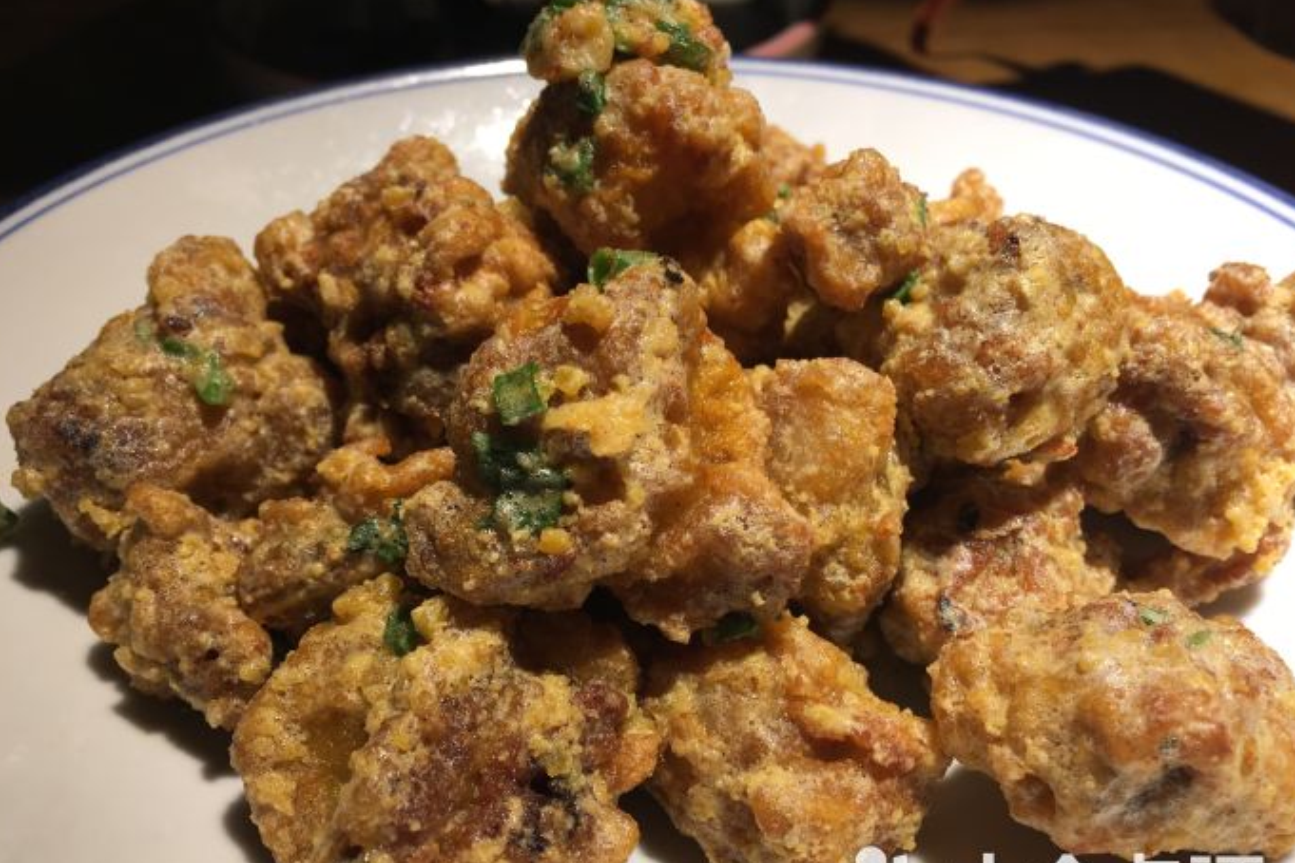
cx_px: 648
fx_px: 1115
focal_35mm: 31
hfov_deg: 60.3
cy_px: 491
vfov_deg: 42.2
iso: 32
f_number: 2.2
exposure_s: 1/50
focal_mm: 4.15
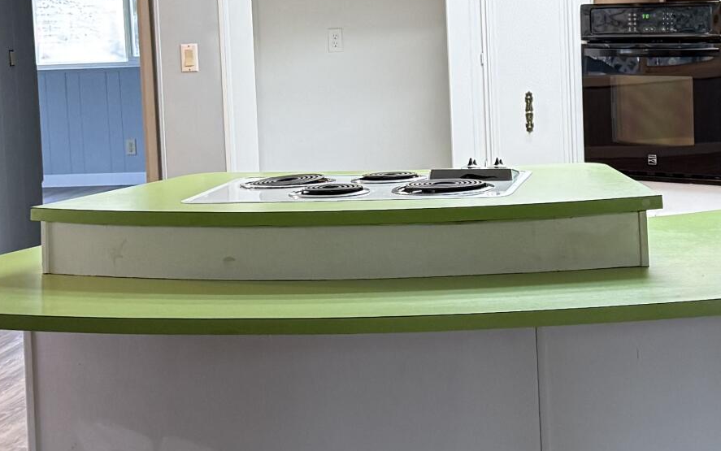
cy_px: 83
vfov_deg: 15.1
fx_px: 1690
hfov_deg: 24.1
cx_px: 419
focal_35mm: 86
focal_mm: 6.76
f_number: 1.78
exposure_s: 1/60
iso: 320
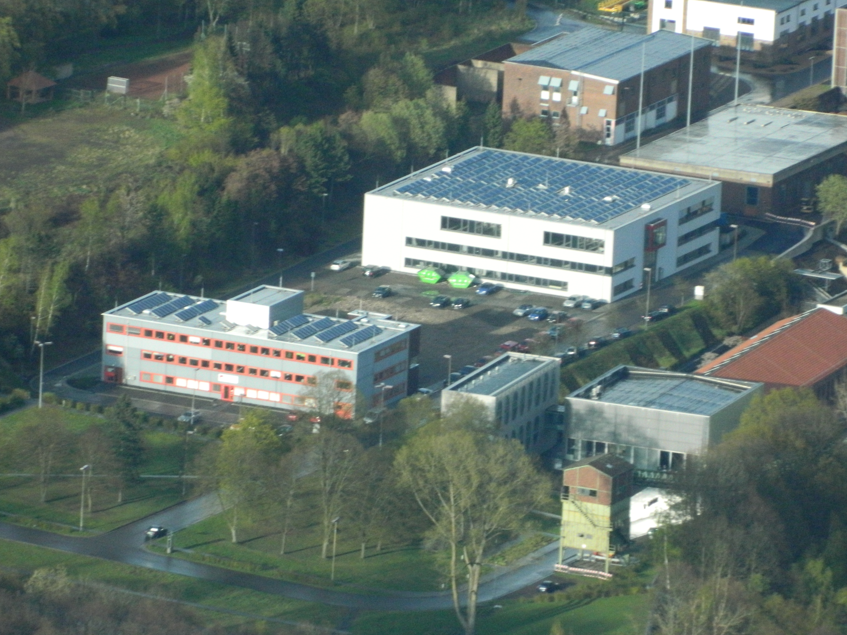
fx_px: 14363
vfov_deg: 2.5
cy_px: 326
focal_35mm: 587
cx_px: 401
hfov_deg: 3.4
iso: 400
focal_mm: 94.5
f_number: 5.8
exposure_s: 1/500
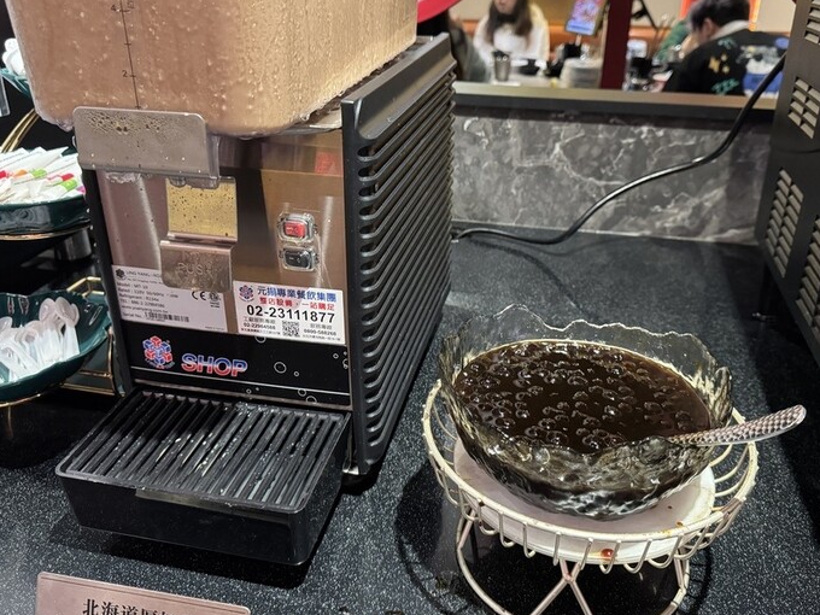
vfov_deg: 46.7
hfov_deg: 59.9
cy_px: 280
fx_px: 711
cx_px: 432
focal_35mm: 30
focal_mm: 6.76
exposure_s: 1/60
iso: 800
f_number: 1.78
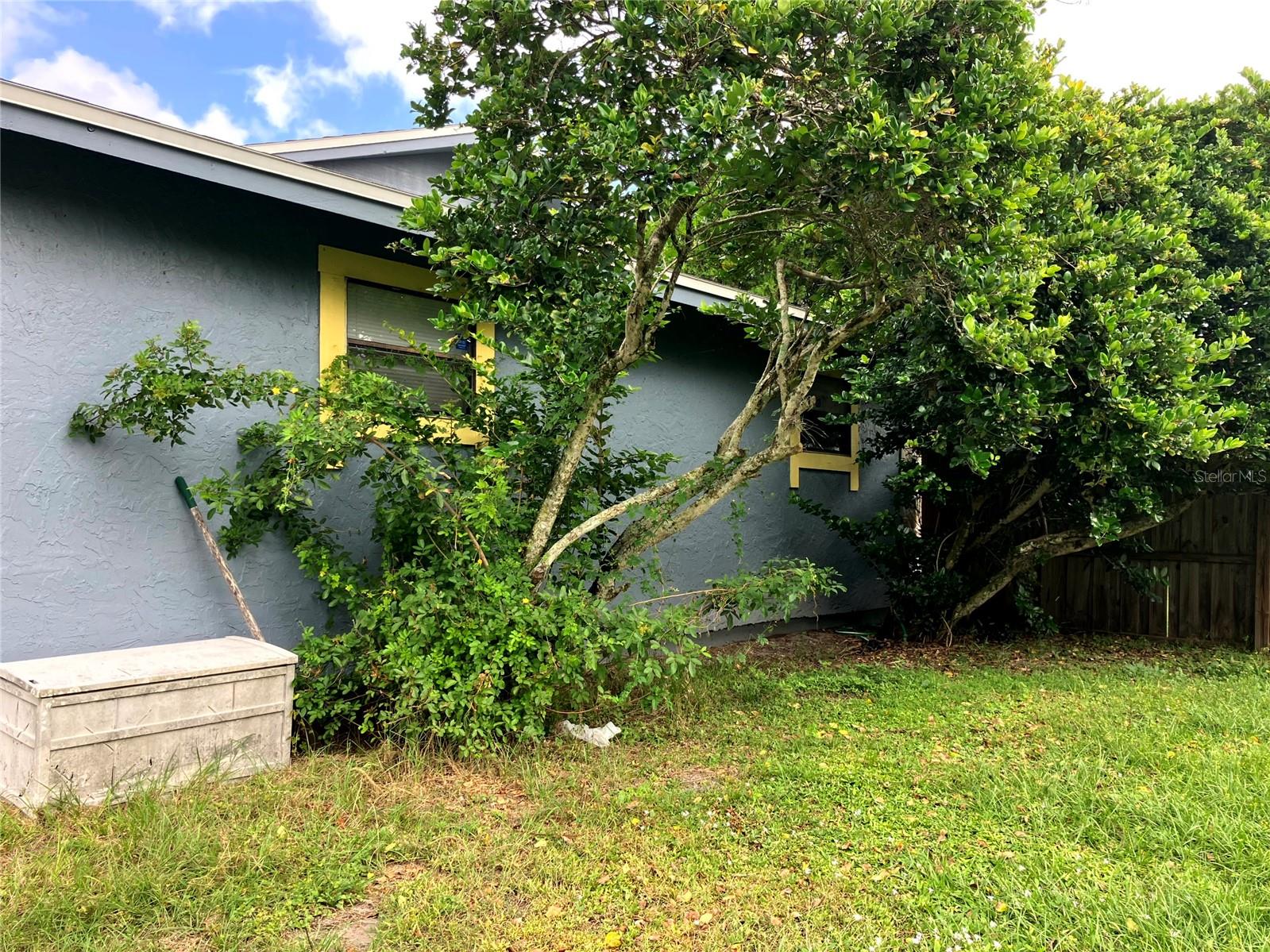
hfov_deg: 63.4
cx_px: 635
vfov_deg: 49.7
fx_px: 1027
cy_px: 476
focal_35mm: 28
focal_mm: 3.99
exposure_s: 1/212
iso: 32
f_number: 1.8
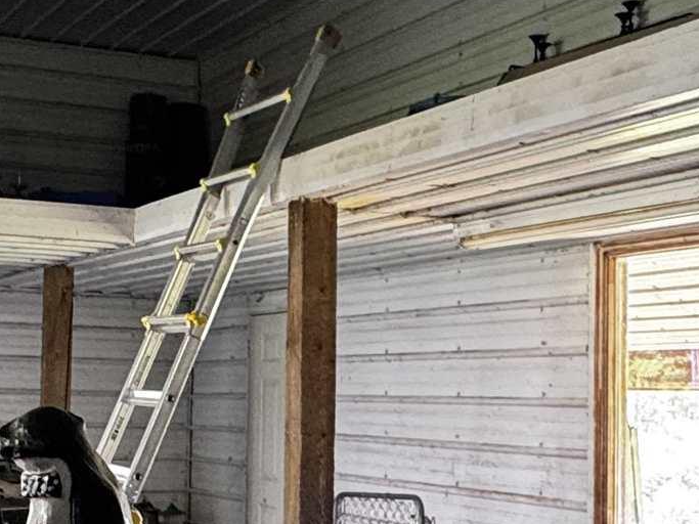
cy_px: 348
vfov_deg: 23.2
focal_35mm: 63
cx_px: 64
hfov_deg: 29.4
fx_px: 1272
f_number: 2.2
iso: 320
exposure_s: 1/72
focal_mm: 2.22
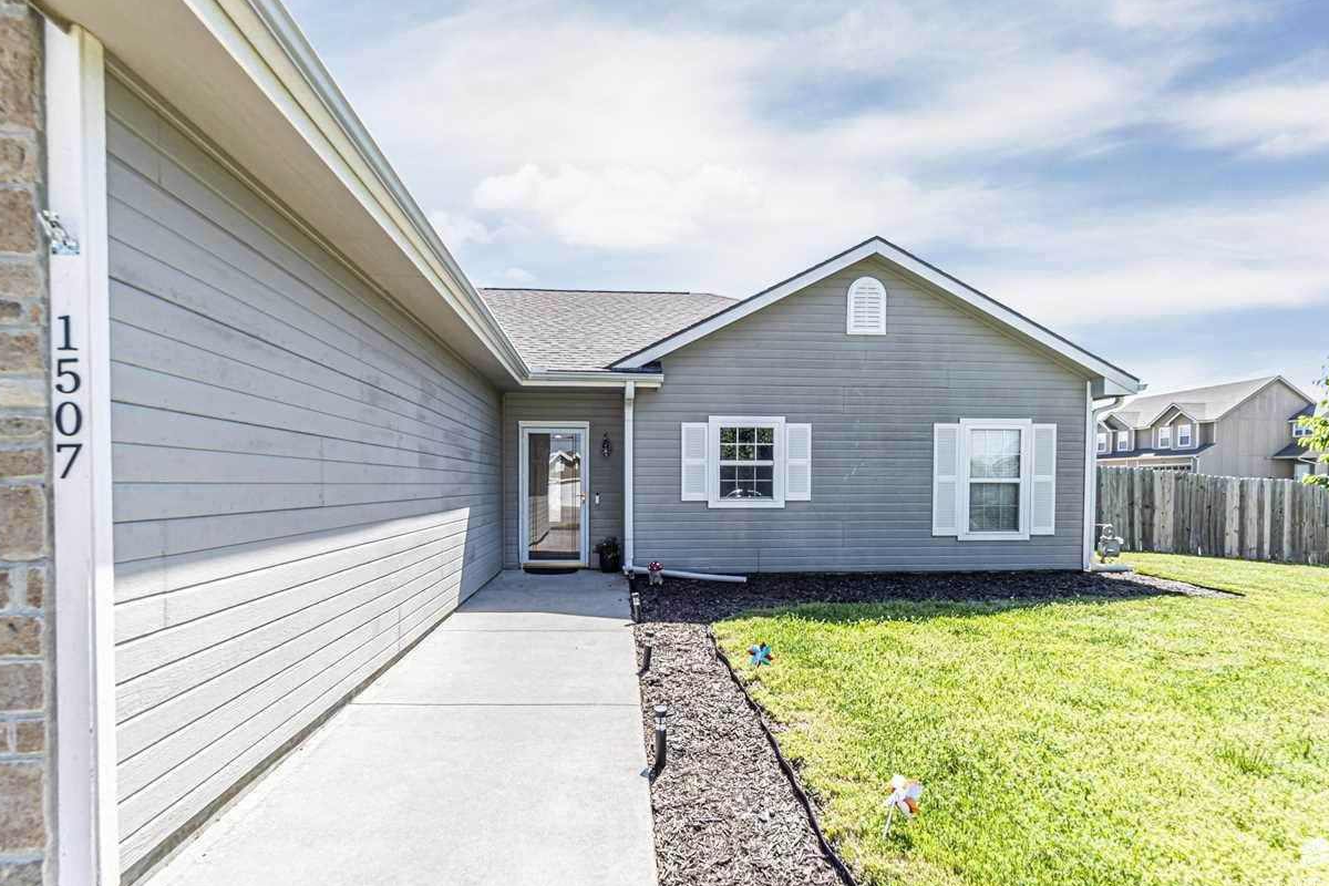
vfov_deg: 73.7
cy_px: 450
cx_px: 682
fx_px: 591
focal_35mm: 16
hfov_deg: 96.7
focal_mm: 10
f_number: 6.3
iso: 100
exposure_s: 1/160
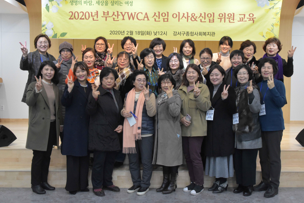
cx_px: 164
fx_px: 338
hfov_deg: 48.4
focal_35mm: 40
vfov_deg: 33.4
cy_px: 92
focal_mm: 24
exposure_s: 1/40
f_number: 13
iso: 3200
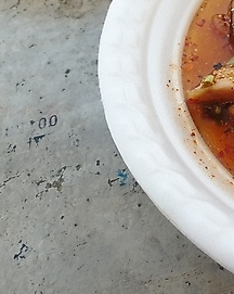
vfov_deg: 36.8
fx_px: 434
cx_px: 274
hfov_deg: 27.0
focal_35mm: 50
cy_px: 86
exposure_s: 1/50
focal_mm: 4.3
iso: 160
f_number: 2.4
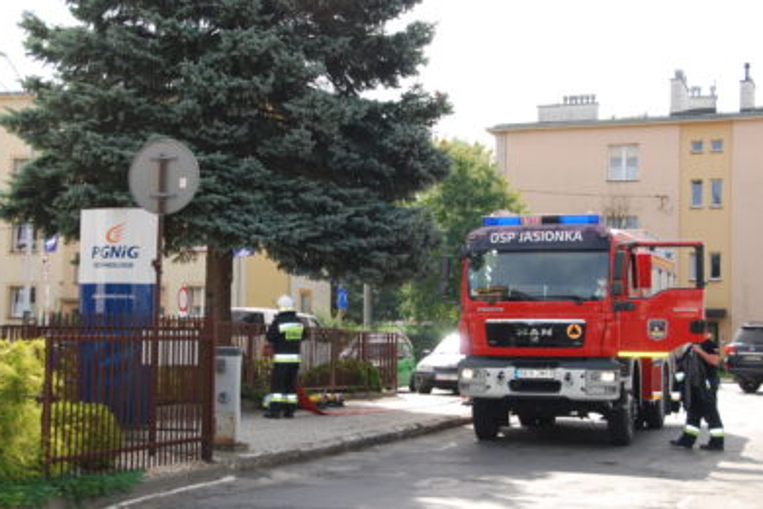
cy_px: 255
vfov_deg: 20.9
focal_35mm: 65
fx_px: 1378
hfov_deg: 30.9
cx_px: 354
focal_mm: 40
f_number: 5.6
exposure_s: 1/200
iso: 100
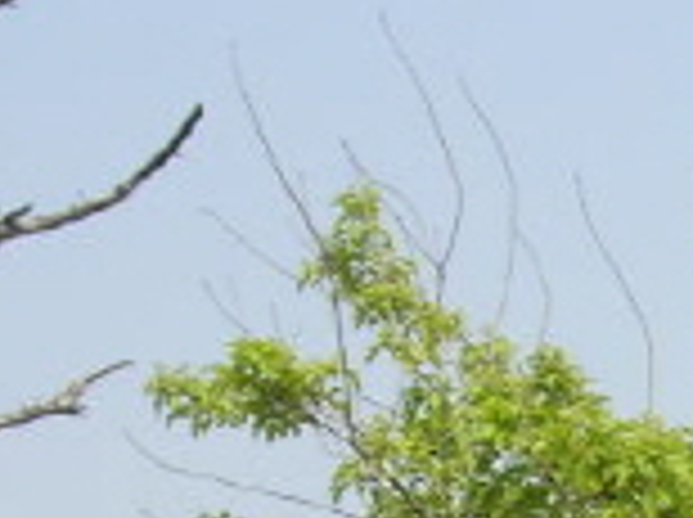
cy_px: 1230
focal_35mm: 213
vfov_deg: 6.6
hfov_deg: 9.0
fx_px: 4258
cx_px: 1116
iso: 64
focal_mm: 8.5
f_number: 4.9
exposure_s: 1/491
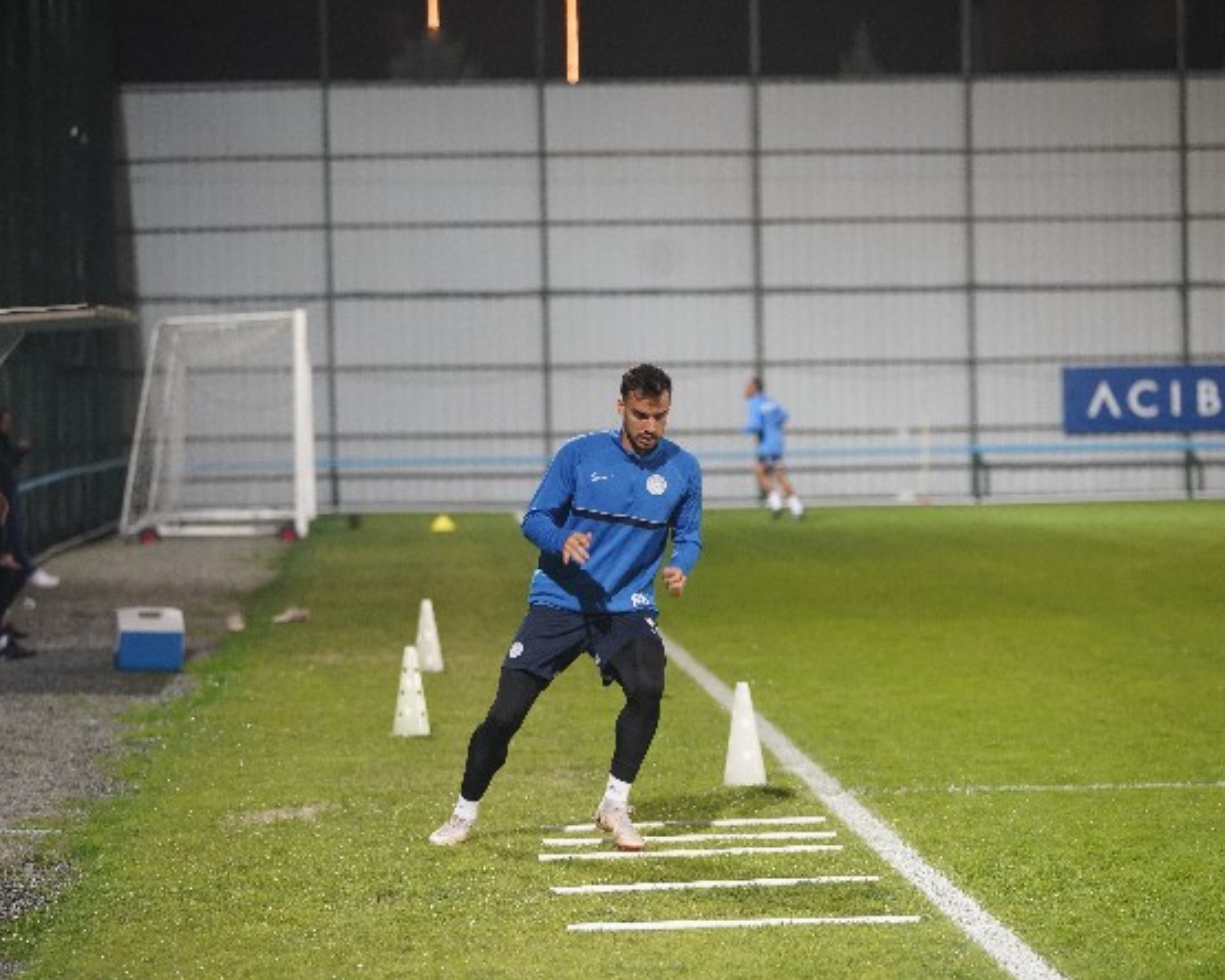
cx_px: 658
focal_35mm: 153
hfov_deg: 12.6
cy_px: 489
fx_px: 5547
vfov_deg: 10.1
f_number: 3.2
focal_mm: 135
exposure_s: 1/320
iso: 4000
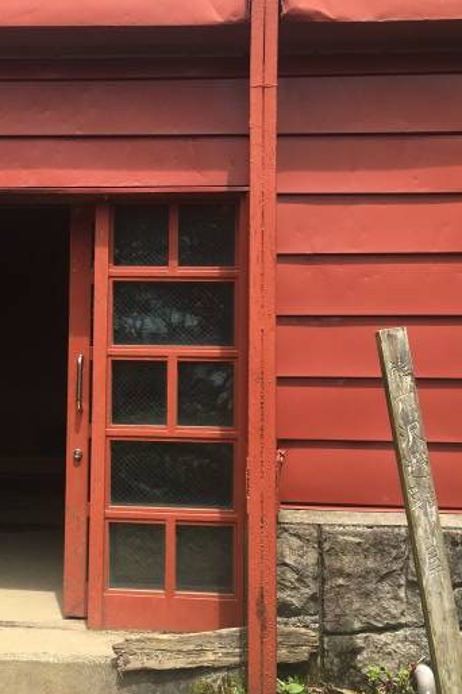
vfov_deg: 41.8
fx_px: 905
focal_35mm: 47
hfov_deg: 28.5
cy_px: 295
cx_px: 154
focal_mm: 4.15
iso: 25
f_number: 2.2
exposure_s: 1/894
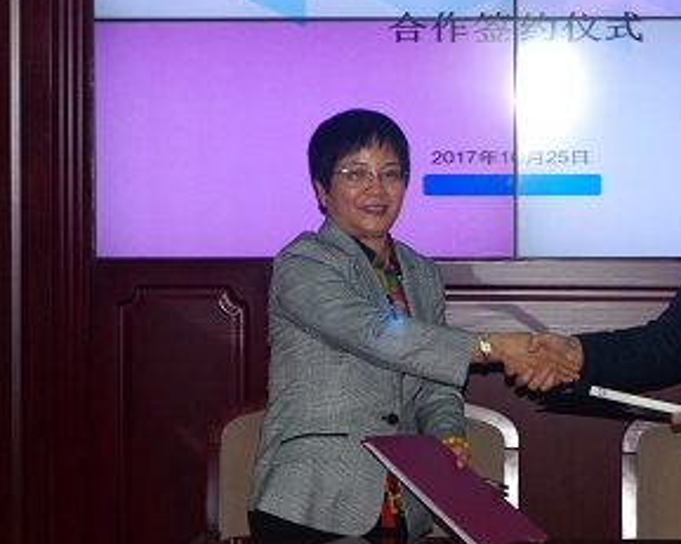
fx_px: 2317
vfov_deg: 13.4
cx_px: 464
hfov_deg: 16.7
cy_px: 213
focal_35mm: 115
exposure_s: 1/180
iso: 800
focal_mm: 42.5
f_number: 6.3
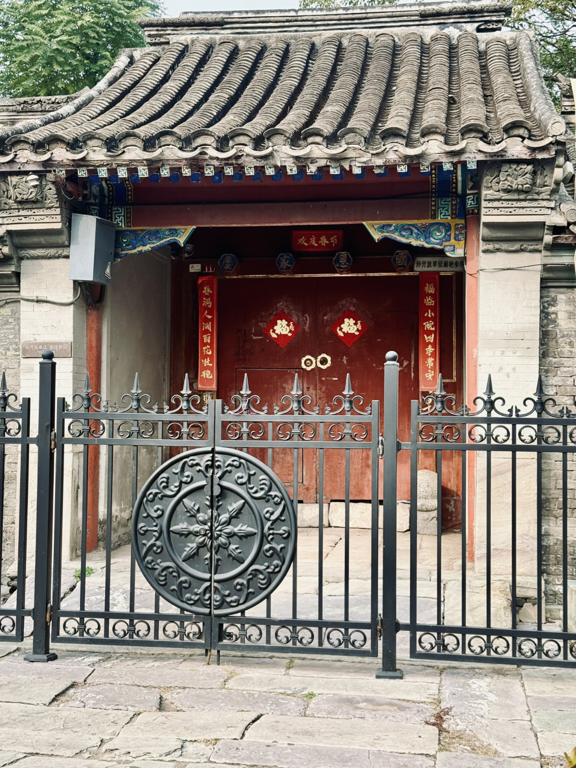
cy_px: 384
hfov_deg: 30.3
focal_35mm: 48
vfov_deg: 39.7
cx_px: 288
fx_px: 1065
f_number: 1.8
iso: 80
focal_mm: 6.8
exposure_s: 1/1055
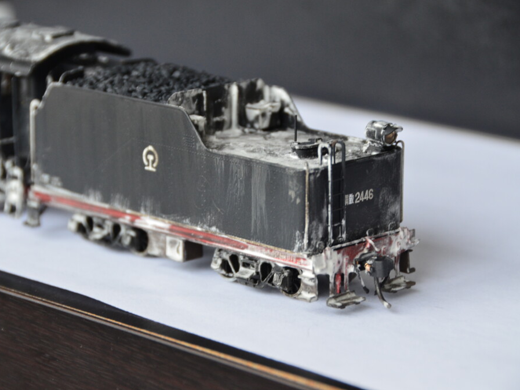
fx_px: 2592
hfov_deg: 11.5
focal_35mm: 173
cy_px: 194
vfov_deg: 8.6
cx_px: 233
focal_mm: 105
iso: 800
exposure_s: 1/30
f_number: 7.1
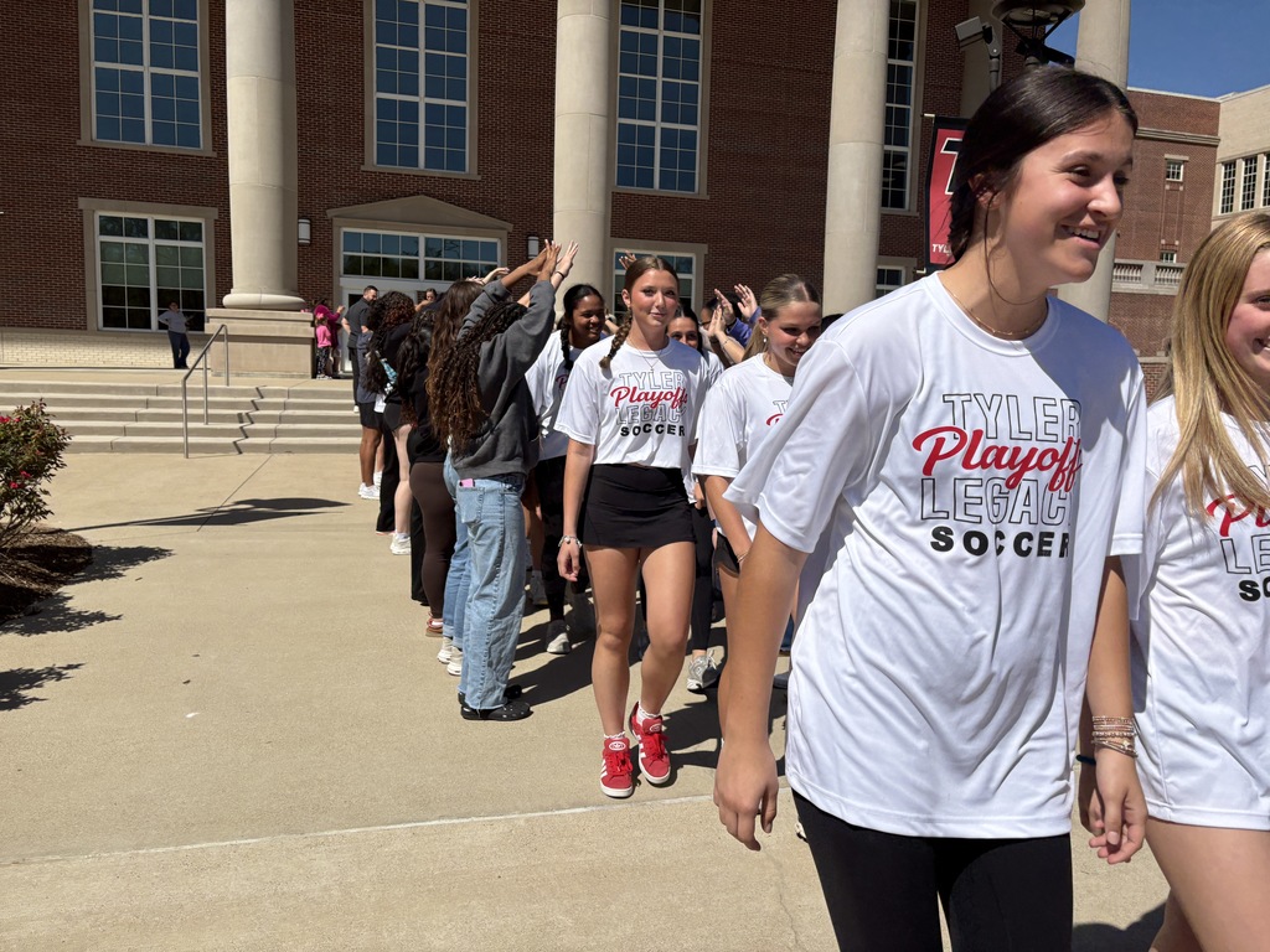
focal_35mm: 26
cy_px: 476
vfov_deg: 53.1
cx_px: 635
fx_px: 954
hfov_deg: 67.3
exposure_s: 1/6329
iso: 50
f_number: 1.6
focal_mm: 5.96
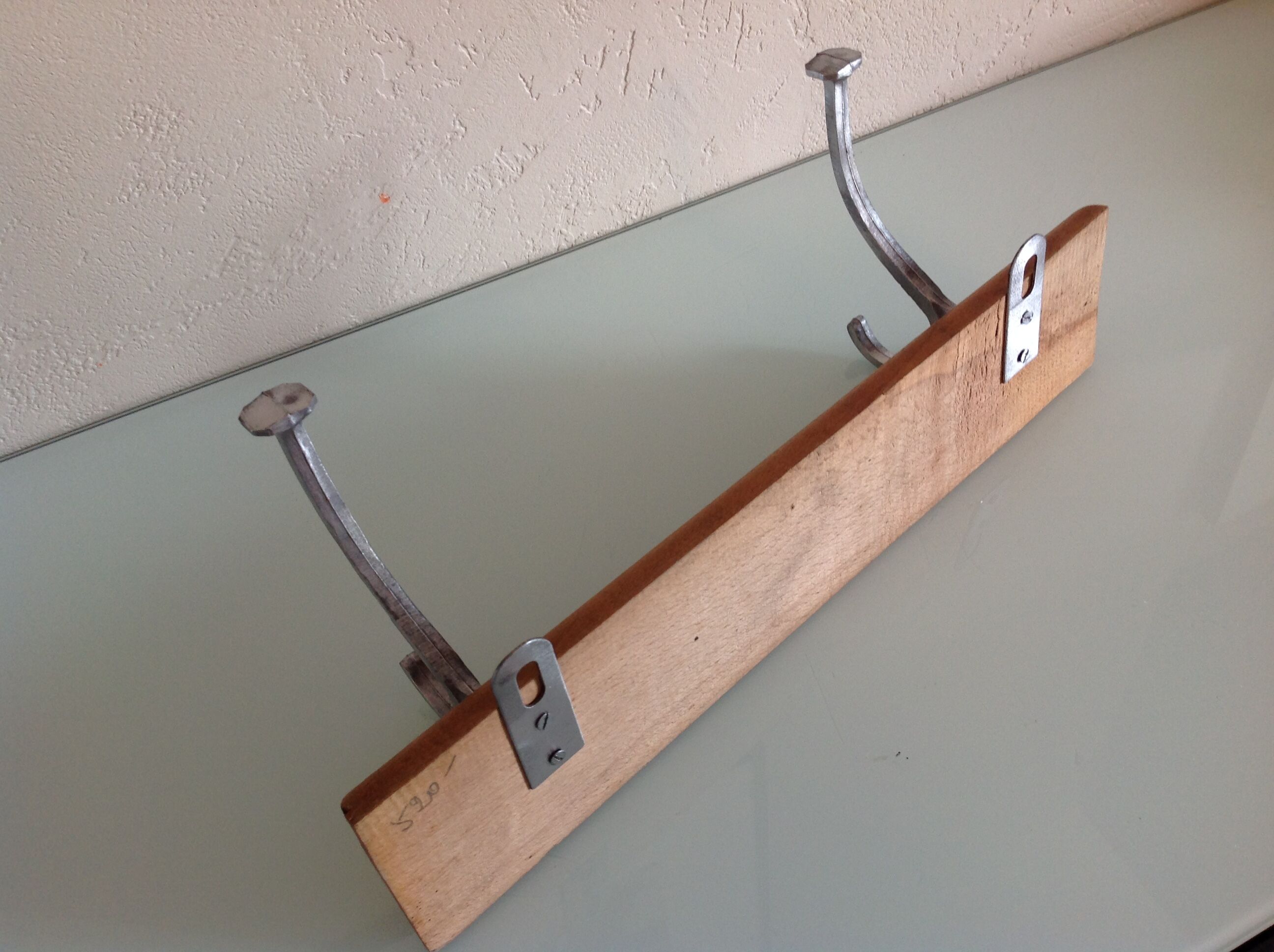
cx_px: 637
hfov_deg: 52.7
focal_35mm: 35
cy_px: 476
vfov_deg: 40.6
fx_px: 1286
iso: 64
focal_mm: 4.28
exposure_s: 1/15
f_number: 2.4
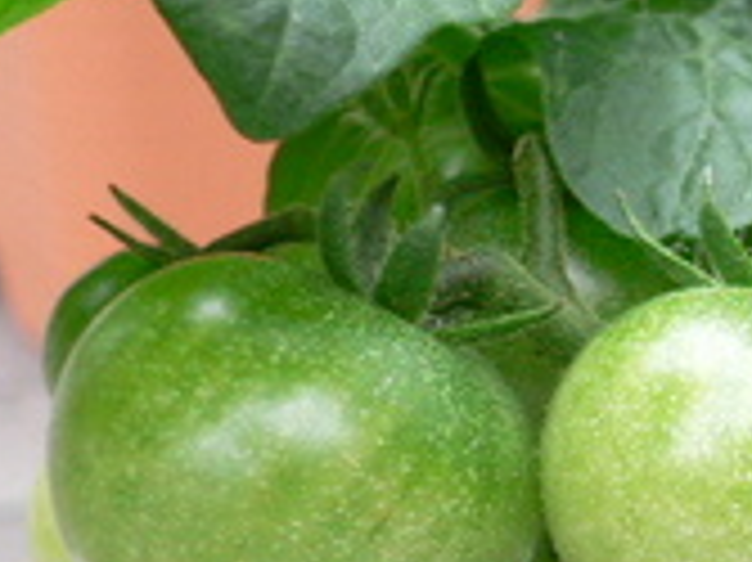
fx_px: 2279
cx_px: 910
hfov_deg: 17.8
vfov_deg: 13.7
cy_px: 645
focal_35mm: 105
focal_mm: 5.8
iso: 100
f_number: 2.8
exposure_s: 1/50
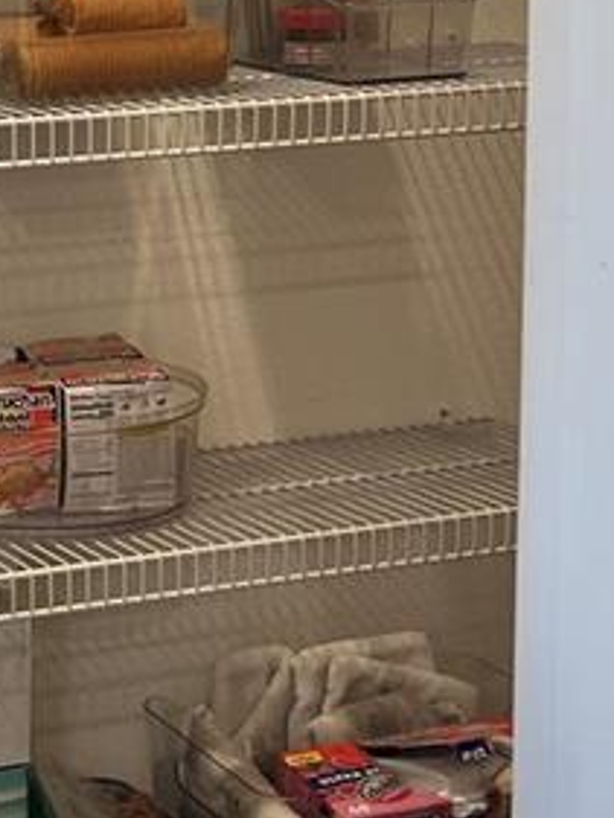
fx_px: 2623
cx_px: -151
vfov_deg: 17.6
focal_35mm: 111
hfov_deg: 13.0
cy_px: 169
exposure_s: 1/60
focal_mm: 5.7
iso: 64
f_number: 1.5
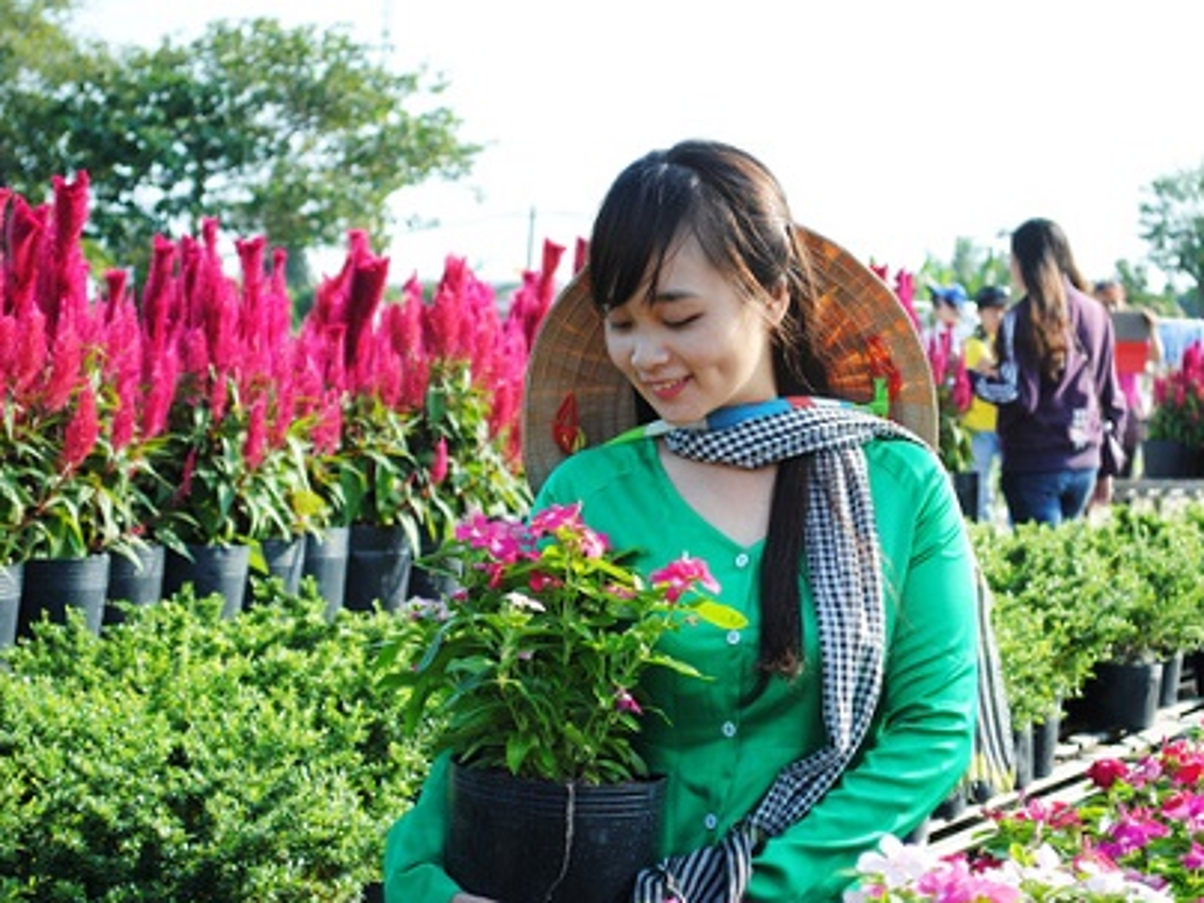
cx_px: 650
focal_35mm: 91
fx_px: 3149
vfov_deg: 16.3
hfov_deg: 21.6
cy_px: 456
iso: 100
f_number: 5.6
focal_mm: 55
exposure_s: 1/100
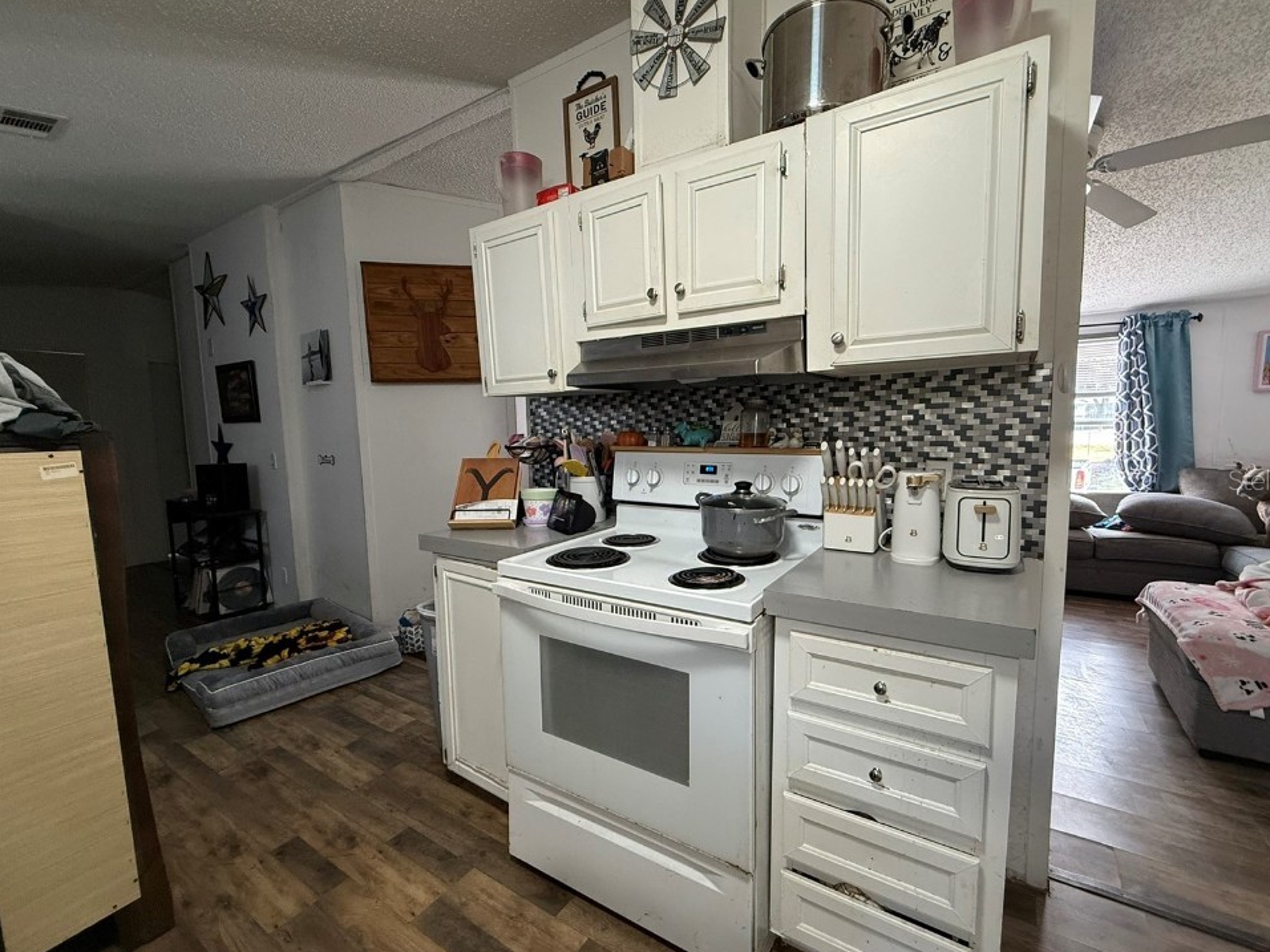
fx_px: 550
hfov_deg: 98.1
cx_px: 674
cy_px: 479
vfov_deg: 81.7
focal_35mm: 15
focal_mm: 2.22
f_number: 2.2
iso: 320
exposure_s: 1/60
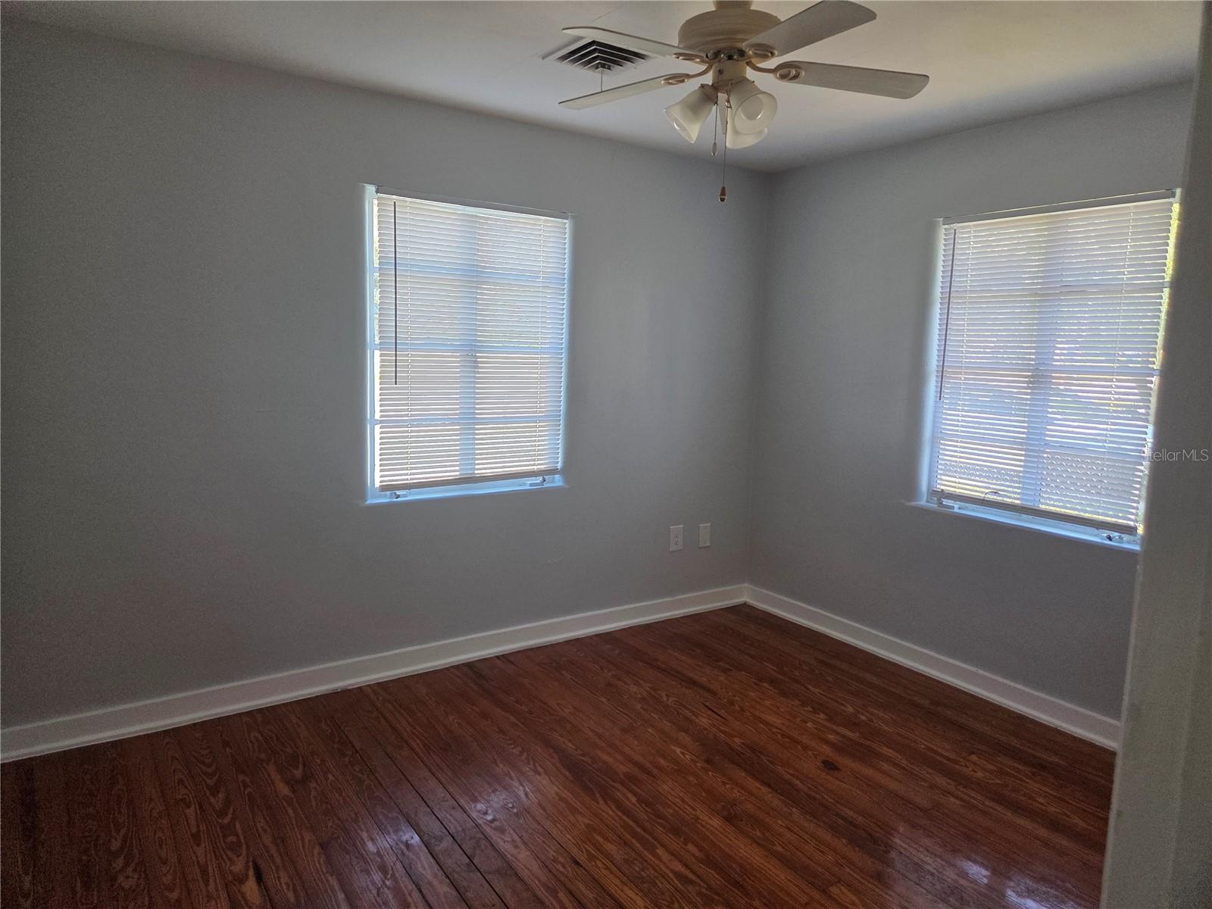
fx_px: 805
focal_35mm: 23
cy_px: 454
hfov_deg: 73.9
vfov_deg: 58.9
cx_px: 606
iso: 125
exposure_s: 1/180
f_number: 1.8
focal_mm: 5.4
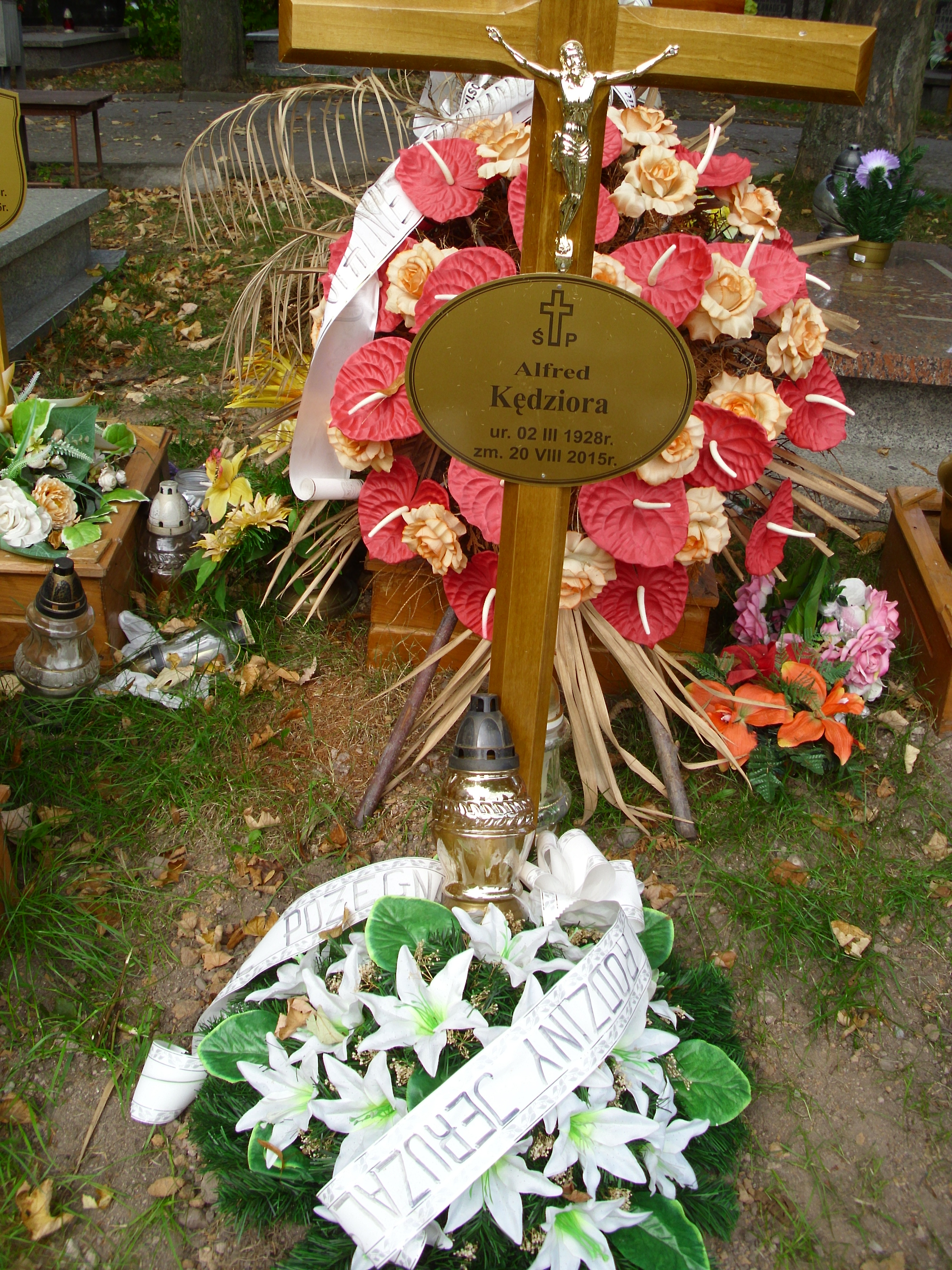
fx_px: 1283
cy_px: 635
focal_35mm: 35
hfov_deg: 40.7
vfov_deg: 52.6
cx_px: 476
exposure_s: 1/224
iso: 50
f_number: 3
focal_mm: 6.2
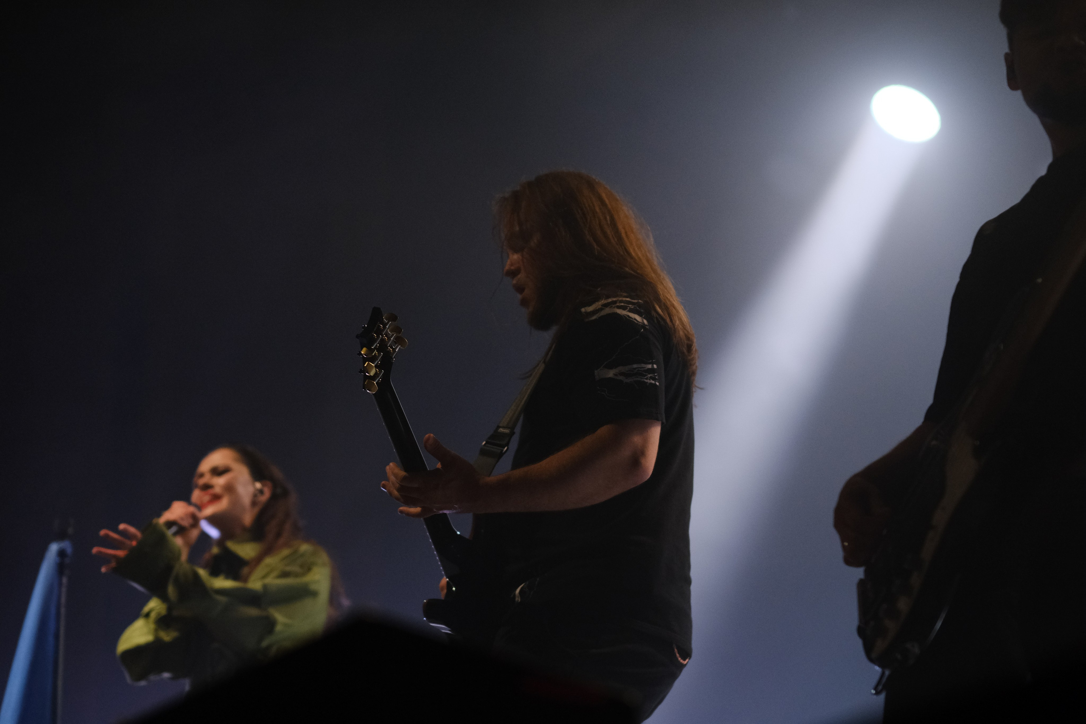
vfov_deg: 16.3
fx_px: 2534
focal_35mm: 84
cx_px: 543
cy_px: 362
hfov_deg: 24.2
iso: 1600
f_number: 1.8
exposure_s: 1/800
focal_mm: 56
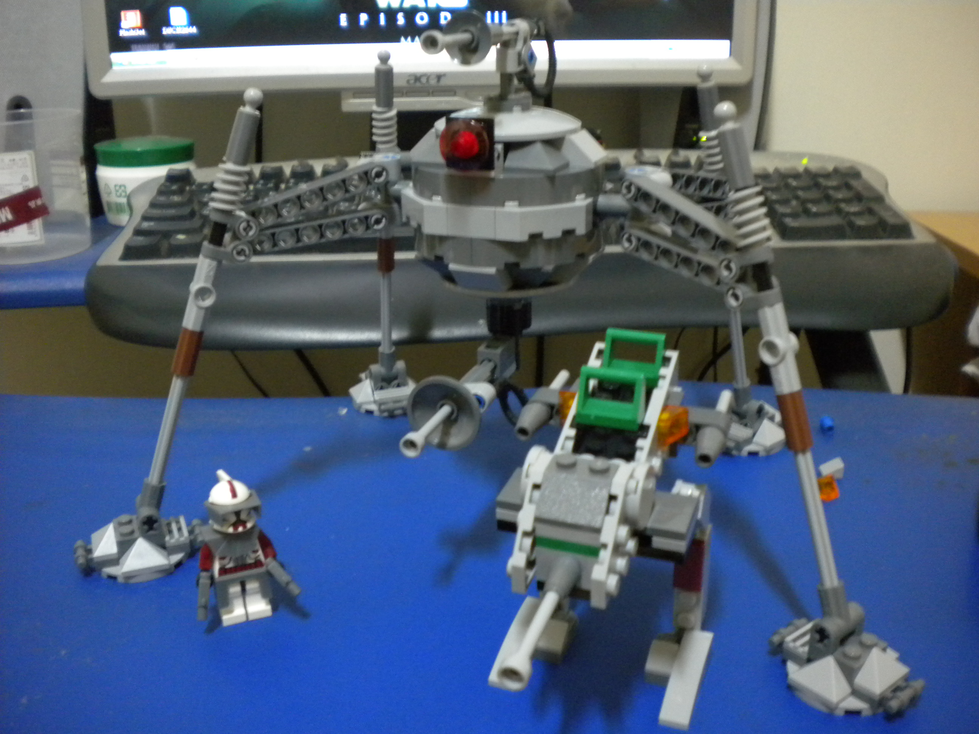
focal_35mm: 35
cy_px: 367
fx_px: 990
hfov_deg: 52.6
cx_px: 490
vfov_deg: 40.7
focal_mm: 6.3
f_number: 3.1
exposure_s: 1/4.9
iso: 400
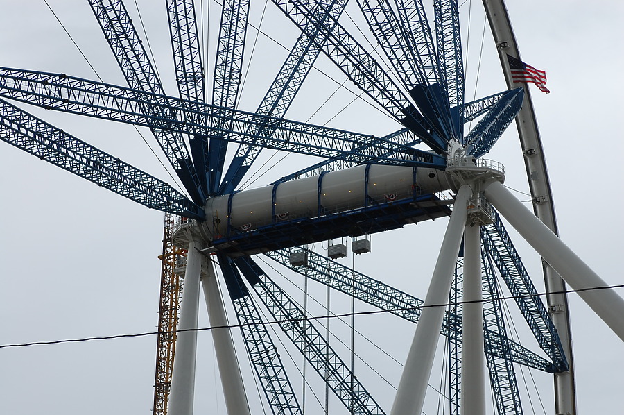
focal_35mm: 105
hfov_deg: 19.5
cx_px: 312
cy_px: 208
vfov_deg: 13.0
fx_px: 1818
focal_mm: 70
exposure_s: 1/640
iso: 200
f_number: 6.3
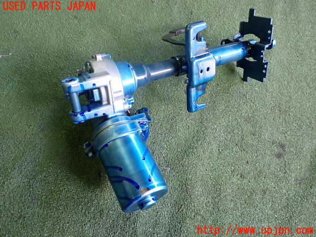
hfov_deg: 60.0
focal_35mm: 30
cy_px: 118
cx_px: 158
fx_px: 274
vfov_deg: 46.8
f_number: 2.3
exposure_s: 1/30
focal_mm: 5.4
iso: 250
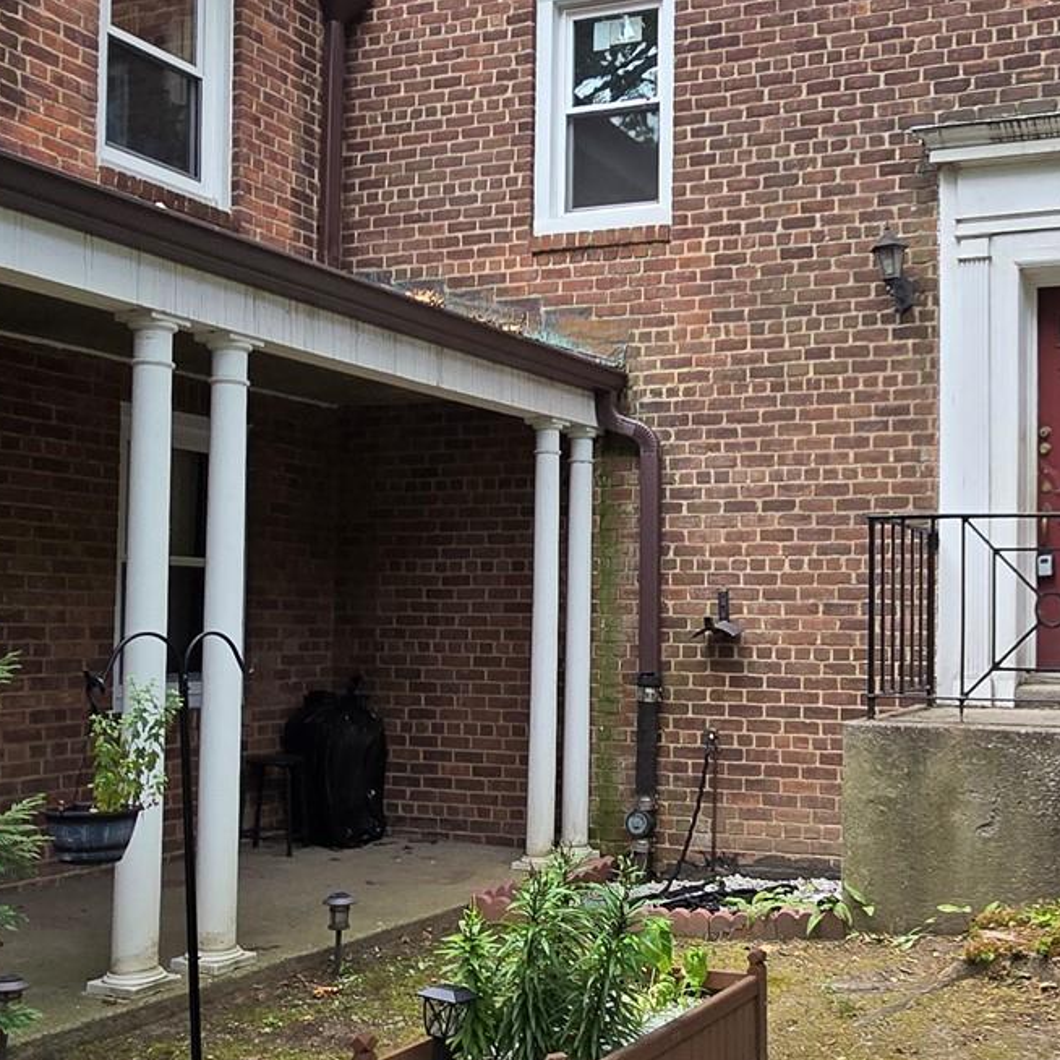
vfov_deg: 45.9
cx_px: 859
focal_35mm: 36
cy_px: 619
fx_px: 1247
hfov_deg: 43.7
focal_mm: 2.2
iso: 50
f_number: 2.2
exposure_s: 1/611
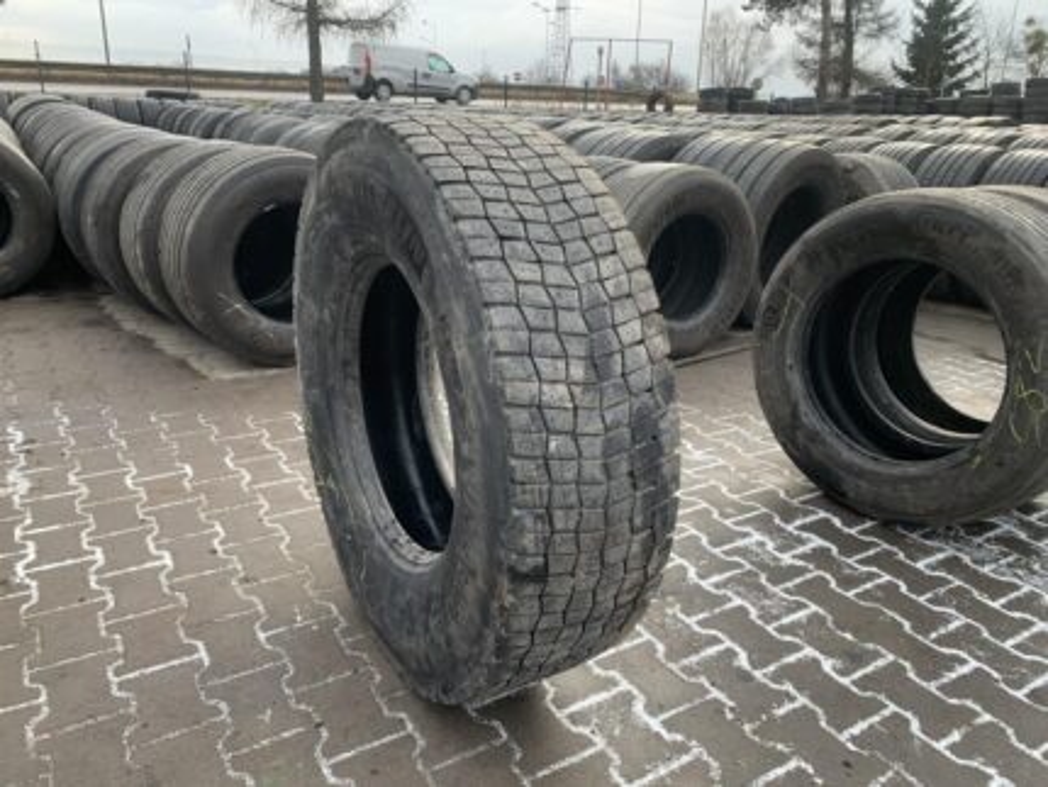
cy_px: 394
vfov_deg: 53.1
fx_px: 788
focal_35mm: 26
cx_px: 524
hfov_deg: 67.3
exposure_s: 1/122
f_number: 1.8
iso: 40
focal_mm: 4.25
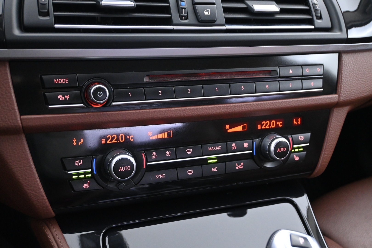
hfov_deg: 47.2
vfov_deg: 32.4
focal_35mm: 41
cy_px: 124
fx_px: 426
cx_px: 186
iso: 3200
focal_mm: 27.5
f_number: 4.5
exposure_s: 1/8
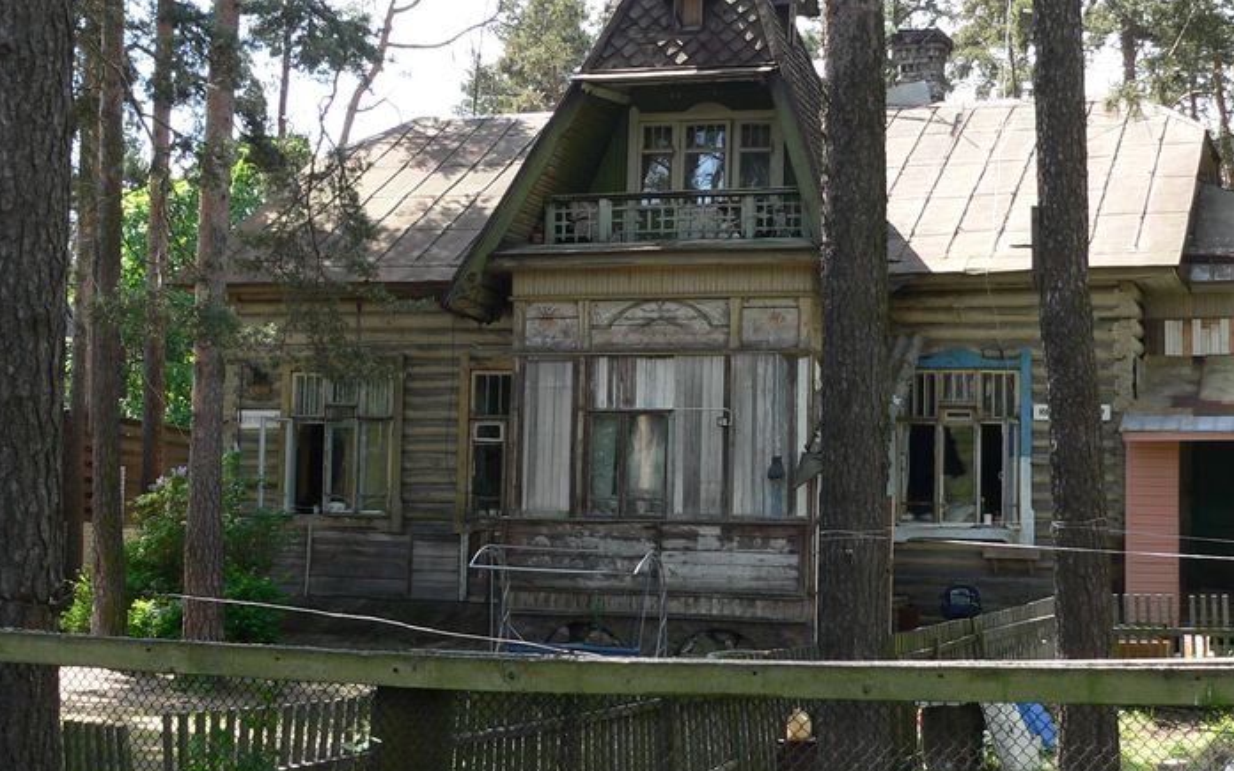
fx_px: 2152
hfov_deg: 31.9
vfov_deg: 20.3
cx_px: 704
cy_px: 349
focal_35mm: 64
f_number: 3.7
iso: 80
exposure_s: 1/100
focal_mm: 7
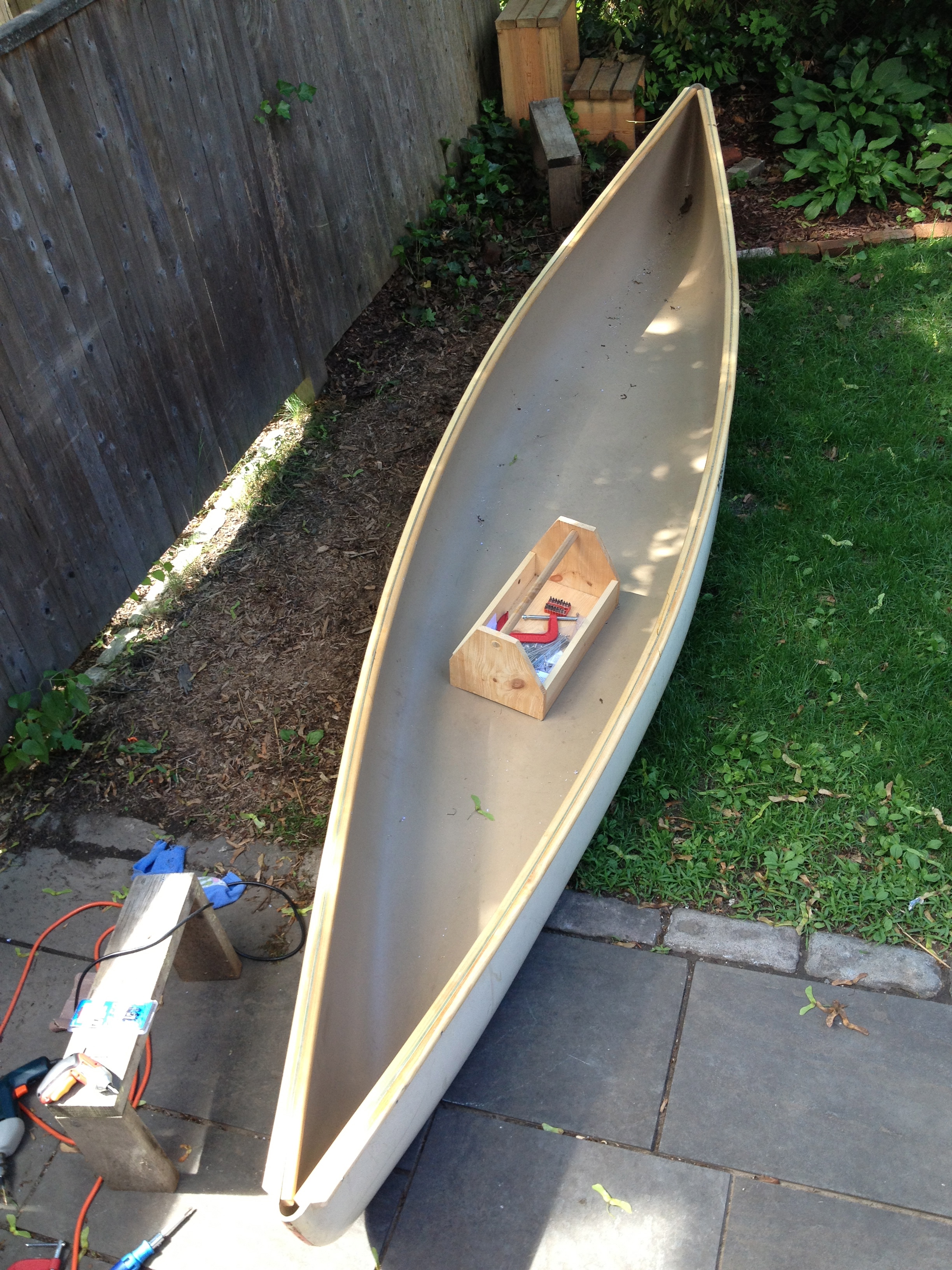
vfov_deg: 52.6
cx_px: 476
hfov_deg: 40.7
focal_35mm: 35
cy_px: 635
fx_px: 1283
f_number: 2.4
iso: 64
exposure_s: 1/120
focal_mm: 4.28
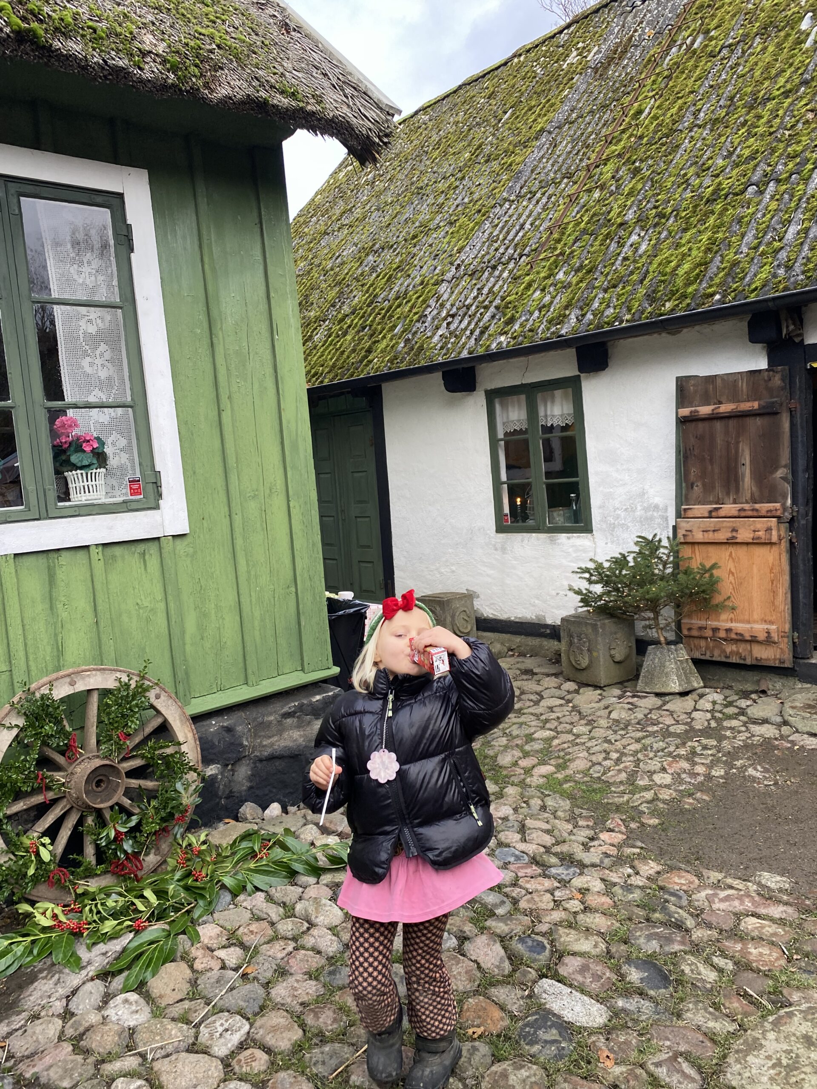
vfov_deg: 67.3
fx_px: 818
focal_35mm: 26
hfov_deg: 53.1
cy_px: 544
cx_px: 408
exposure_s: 1/121
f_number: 1.8
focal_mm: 4.25
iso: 125
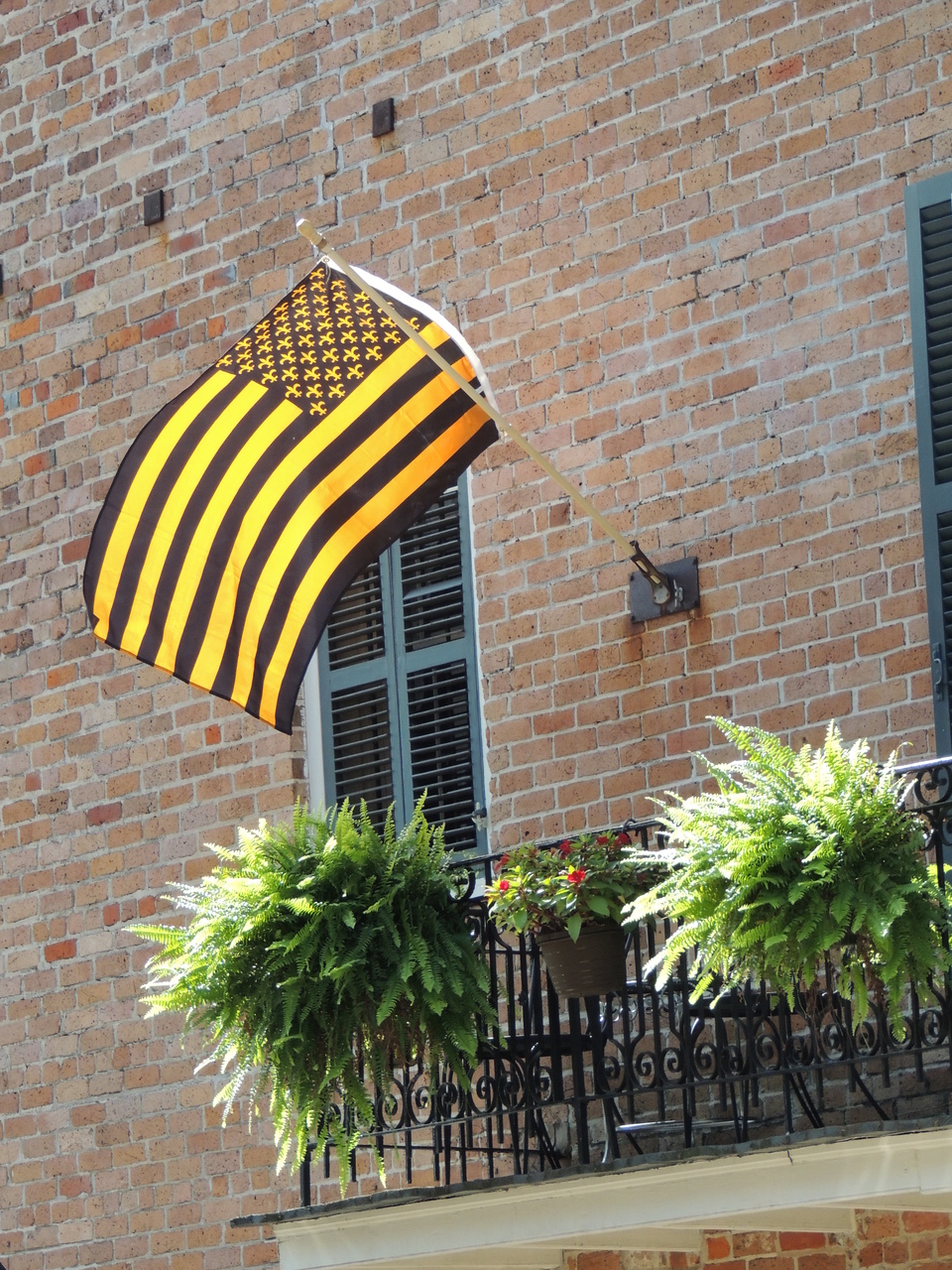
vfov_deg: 11.6
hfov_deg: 8.7
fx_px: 6234
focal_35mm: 170
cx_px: 476
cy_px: 635
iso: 360
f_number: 4.5
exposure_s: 1/500
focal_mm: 30.3
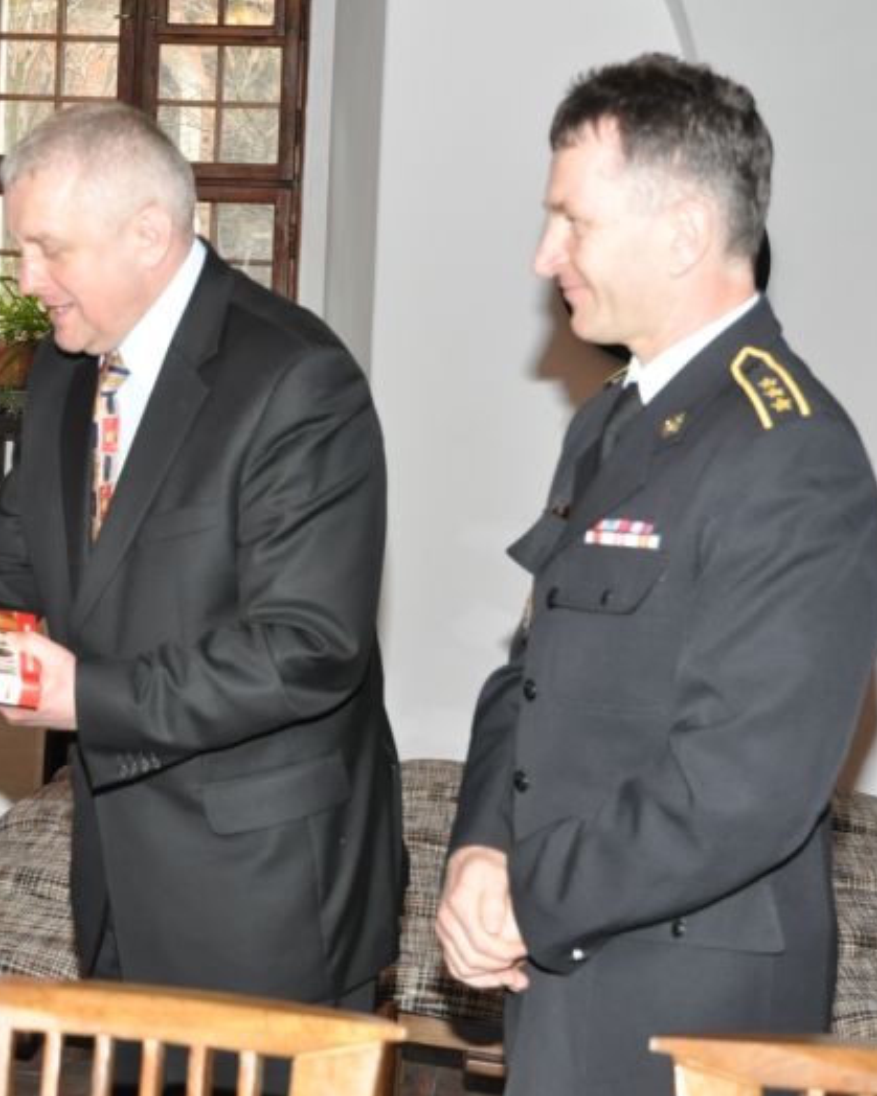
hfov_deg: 20.6
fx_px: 2369
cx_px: 134
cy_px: 551
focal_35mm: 73
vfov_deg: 26.1
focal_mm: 34
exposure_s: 1/60
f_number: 6.3
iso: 1000
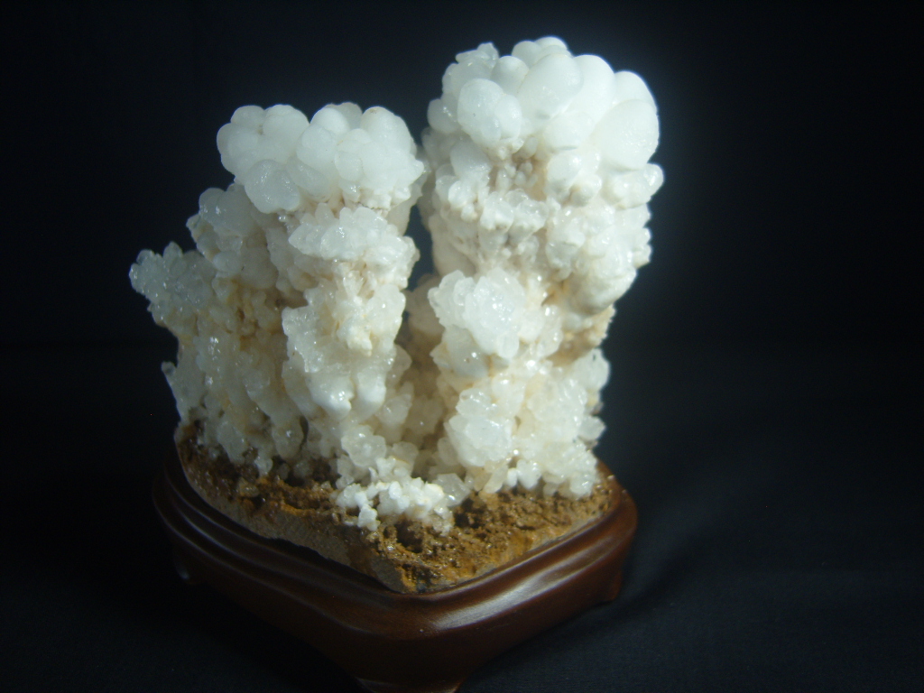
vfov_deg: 40.7
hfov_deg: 52.6
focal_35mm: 35
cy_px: 346
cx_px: 462
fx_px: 934
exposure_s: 1/90
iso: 80
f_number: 7.1
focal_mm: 7.4
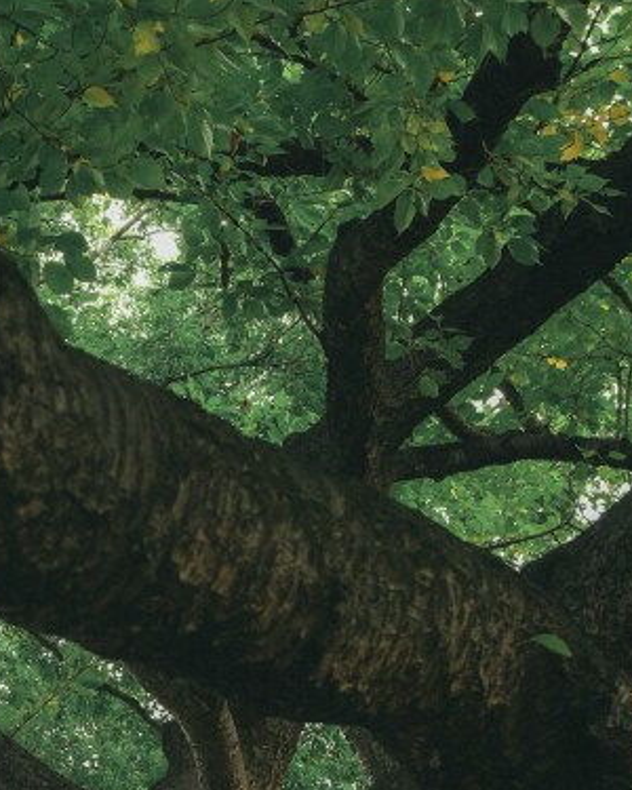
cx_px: -162
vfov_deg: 22.4
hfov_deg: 17.9
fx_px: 1894
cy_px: 841
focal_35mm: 81
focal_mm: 18
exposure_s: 1/200
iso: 1000
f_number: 3.2
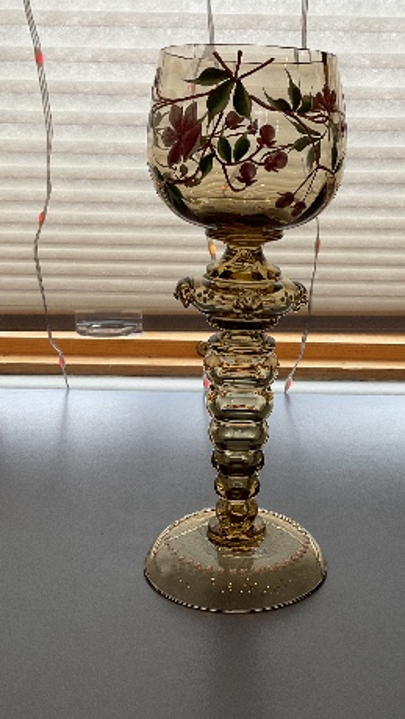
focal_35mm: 44
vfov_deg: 46.4
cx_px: 264
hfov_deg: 27.0
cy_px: 364
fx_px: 839
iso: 50
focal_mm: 3
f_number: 1.8
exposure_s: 1/120
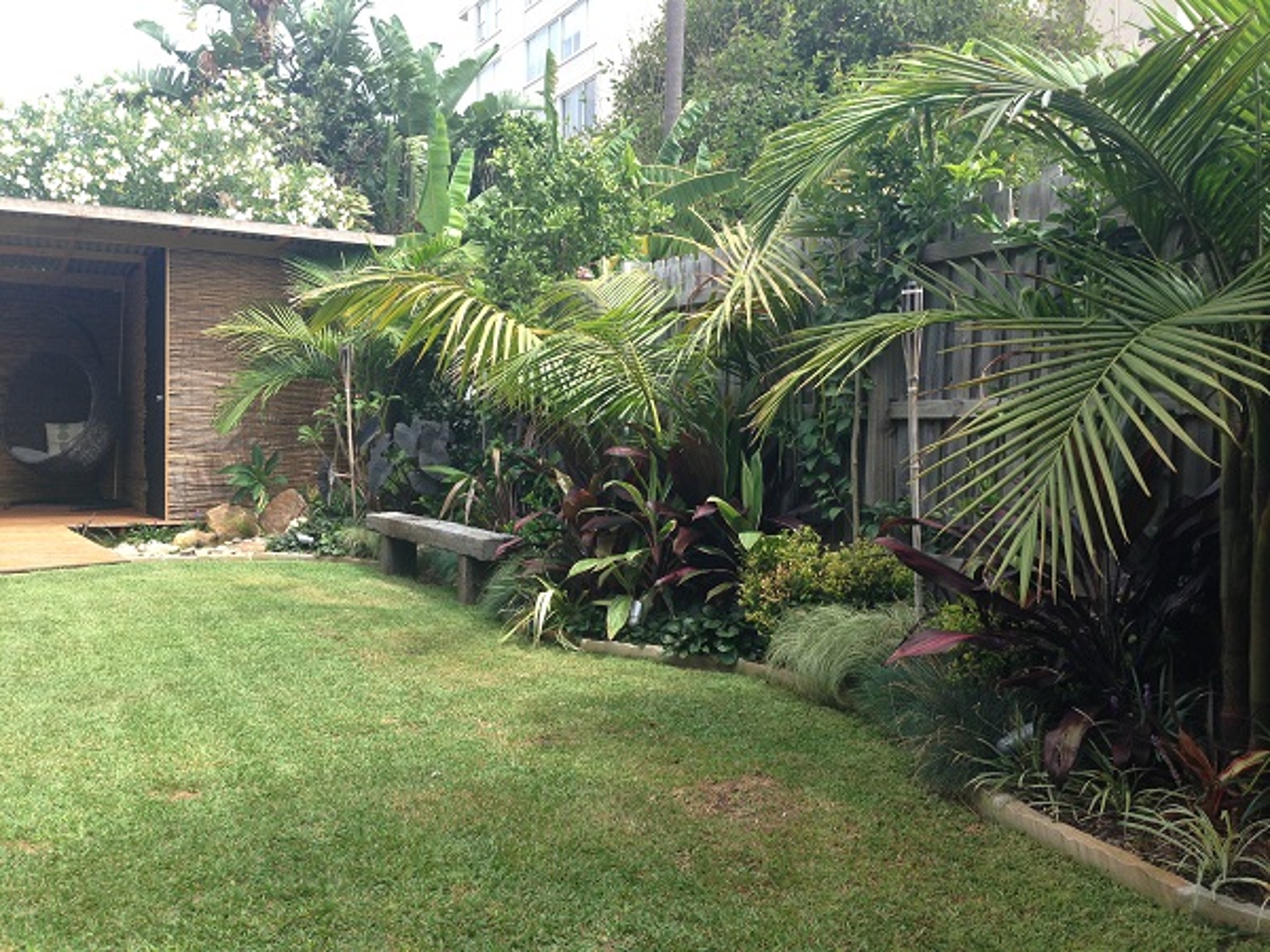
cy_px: 476
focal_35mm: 33
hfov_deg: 55.4
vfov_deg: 42.9
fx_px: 1211
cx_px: 635
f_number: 2.4
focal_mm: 4.13
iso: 50
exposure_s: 1/448
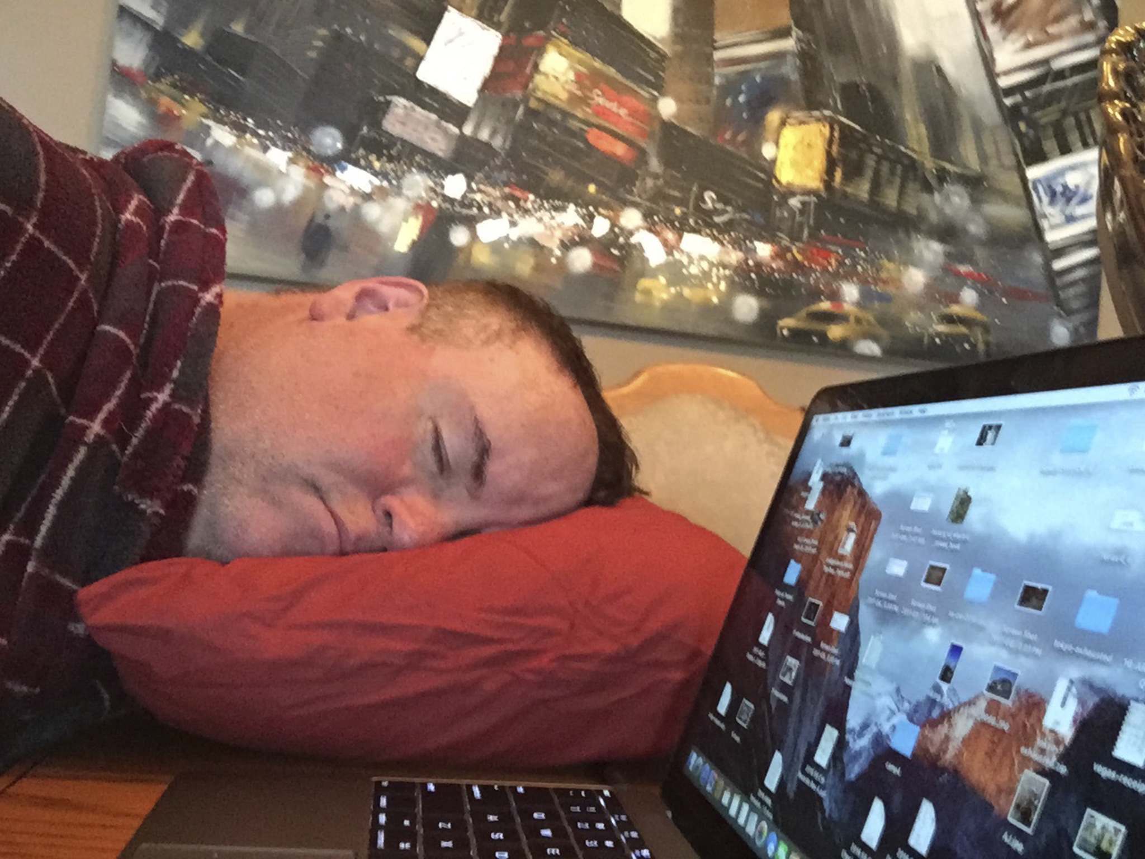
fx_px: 1025
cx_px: 572
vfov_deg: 45.4
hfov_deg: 58.4
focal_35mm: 31
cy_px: 430
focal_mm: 2.65
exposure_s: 1/15
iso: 500
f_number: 2.2
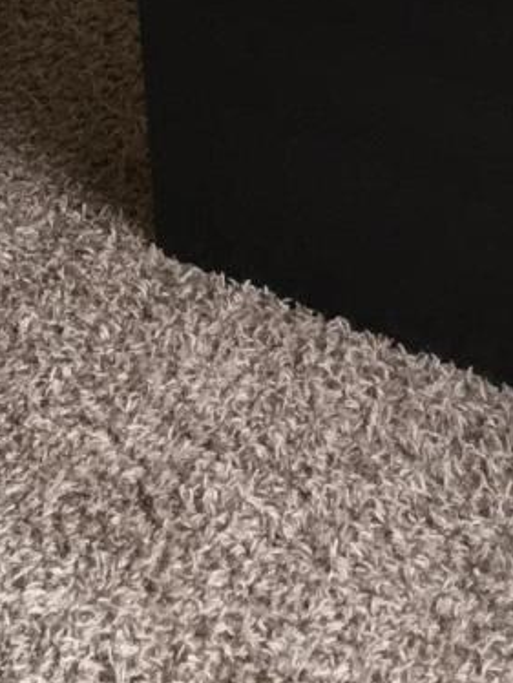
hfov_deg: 9.6
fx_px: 3059
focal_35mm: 155
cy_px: -1050
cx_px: 221
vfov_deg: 10.6
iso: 40
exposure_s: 1/30
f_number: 2.2
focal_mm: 4.15
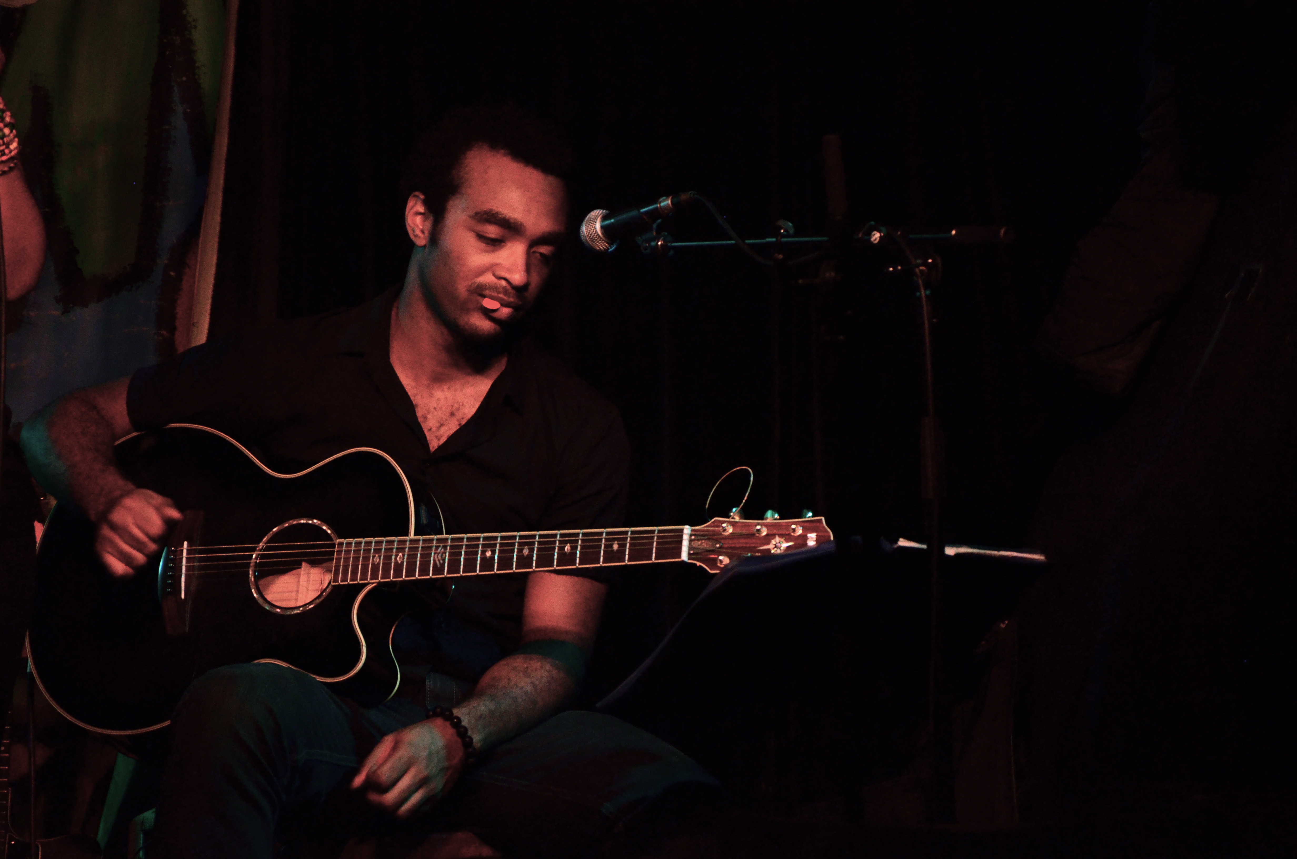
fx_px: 5663
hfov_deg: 13.1
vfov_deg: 8.7
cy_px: 430
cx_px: 648
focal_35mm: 158
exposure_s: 1/45
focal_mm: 105
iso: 1600
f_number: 5.6
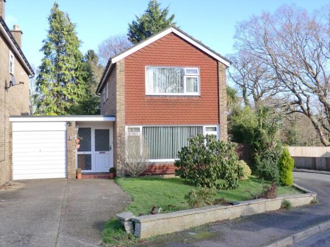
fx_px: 381
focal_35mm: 40
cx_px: 165
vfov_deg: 35.9
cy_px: 124
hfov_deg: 46.8
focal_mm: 7.1
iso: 80
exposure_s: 1/250
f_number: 3.8
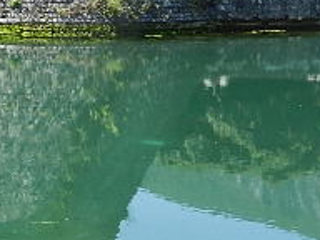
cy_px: -33
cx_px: -192
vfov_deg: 13.2
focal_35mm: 110
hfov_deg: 16.0
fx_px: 1017
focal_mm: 5.9
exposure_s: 1/640
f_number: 3.8
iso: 160
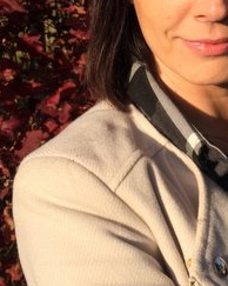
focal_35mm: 70
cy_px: 31
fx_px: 591
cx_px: 201
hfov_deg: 21.4
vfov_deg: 26.3
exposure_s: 1/1642
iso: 32
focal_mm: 4.15
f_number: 2.2
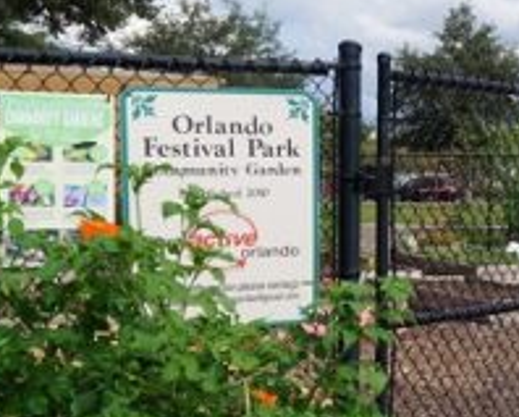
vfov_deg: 19.9
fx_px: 1185
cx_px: 554
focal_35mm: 77
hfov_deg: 23.4
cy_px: 241
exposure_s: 1/100
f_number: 11
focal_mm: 24
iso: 100
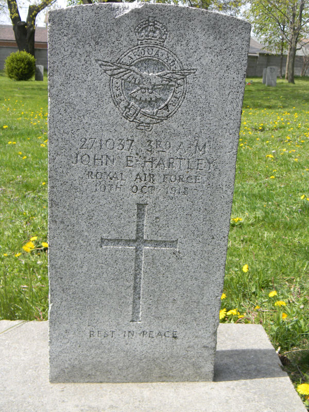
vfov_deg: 45.8
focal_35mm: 41
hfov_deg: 35.1
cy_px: 206
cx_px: 154
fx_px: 488
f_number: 3.8
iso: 80
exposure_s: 1/332
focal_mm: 7.3
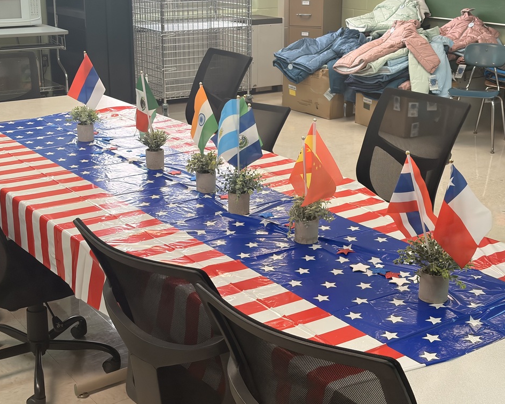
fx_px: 822
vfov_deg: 27.6
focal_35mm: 55
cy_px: 201
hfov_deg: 34.1
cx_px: 250
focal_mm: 5.96
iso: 50
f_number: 1.6
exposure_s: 1/60
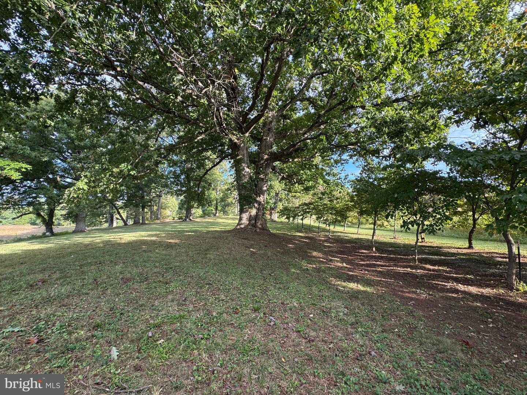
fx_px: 213
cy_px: 198
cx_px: 264
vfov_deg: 85.7
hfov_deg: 102.1
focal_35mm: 14
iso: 40
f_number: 2.2
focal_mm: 2.22
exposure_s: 1/141
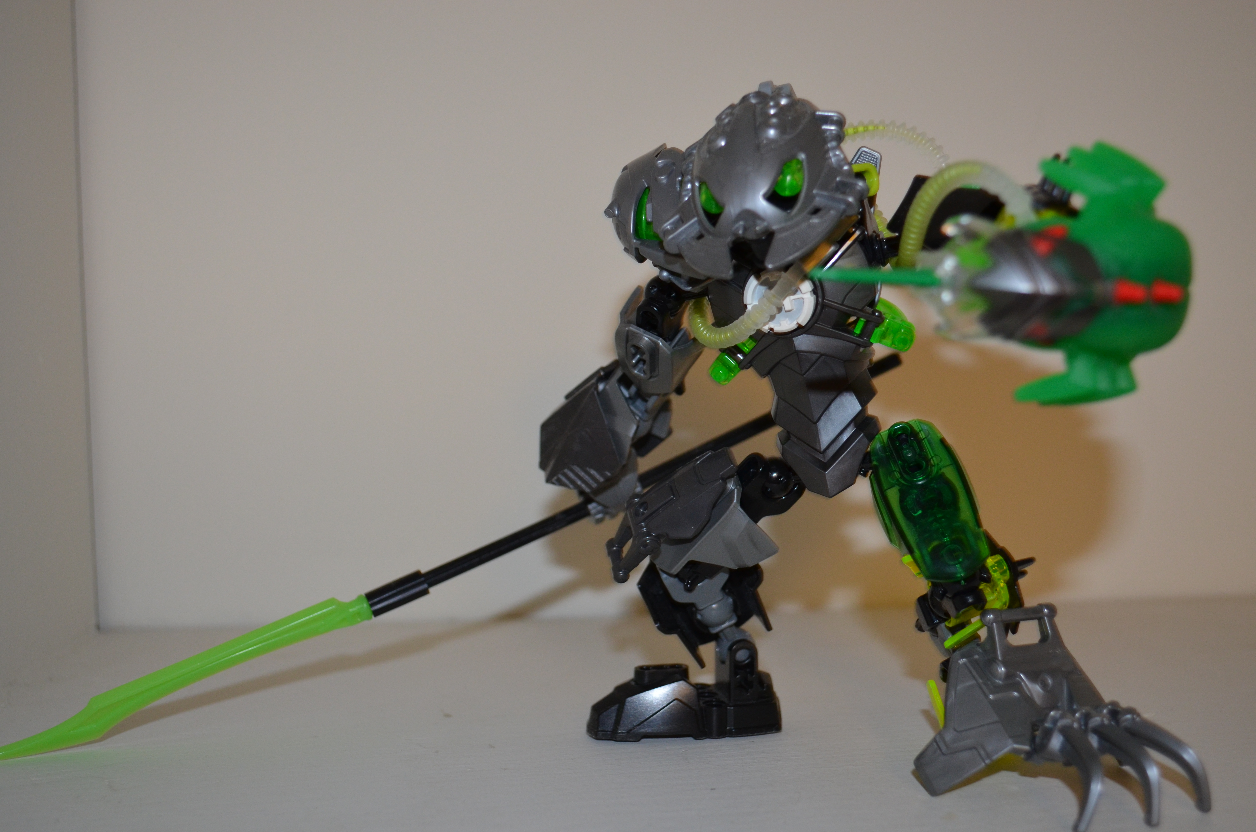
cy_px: 416
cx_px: 628
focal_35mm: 42
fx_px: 1462
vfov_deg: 31.8
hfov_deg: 46.5
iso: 720
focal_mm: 28
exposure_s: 1/60
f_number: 4.5
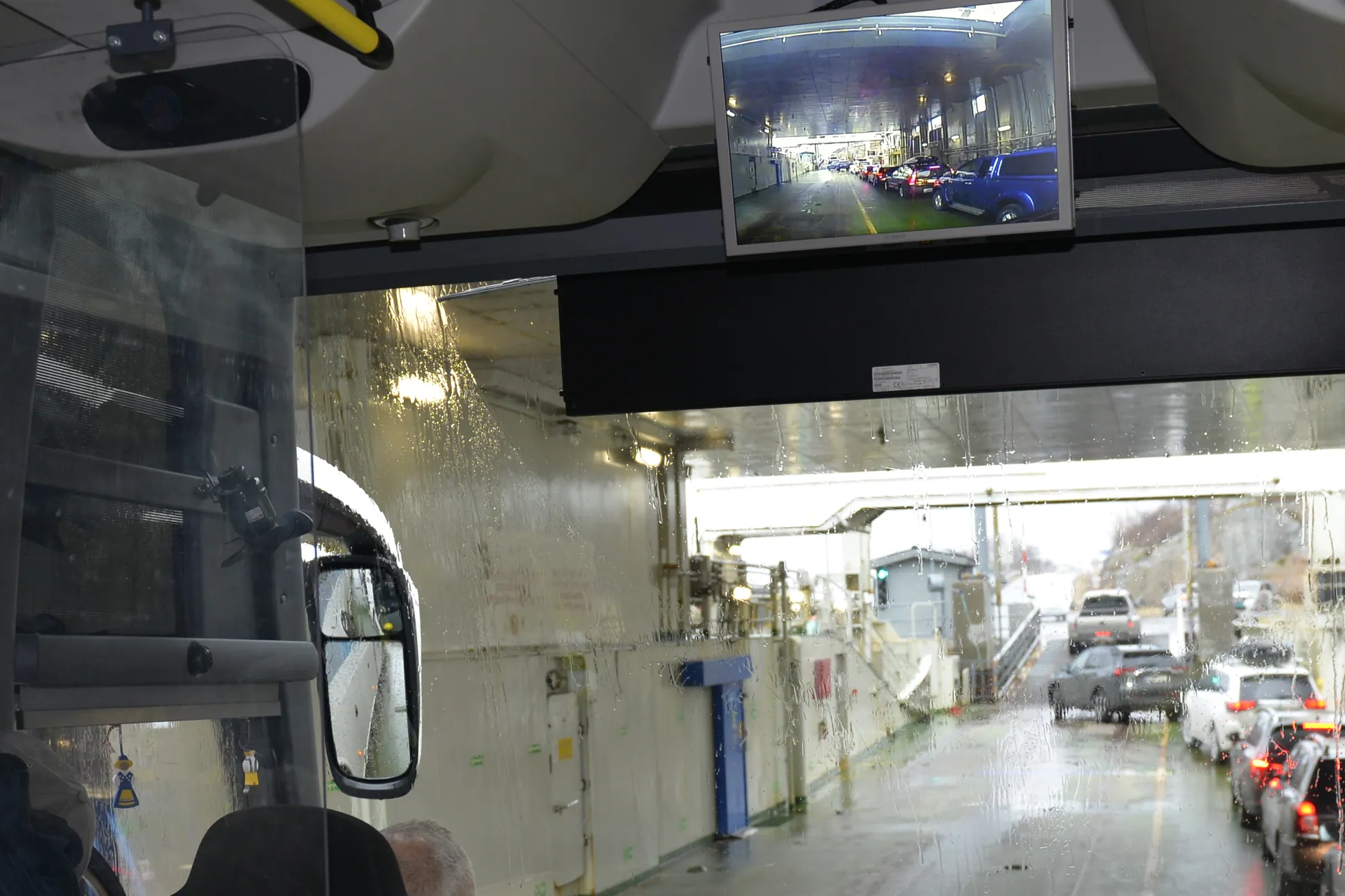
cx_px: 751
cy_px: 779
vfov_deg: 27.8
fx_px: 1756
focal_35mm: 47
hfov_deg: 41.9
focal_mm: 24
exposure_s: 1/60
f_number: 4
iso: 360
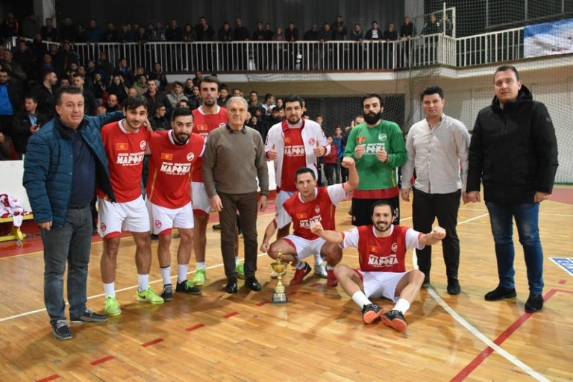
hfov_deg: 57.2
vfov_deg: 40.0
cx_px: 286
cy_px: 191
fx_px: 525
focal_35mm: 33
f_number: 3.5
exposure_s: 1/400
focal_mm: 22
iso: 3200
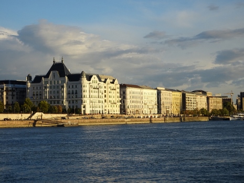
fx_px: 620
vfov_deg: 16.8
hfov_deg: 22.2
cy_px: 92
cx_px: 122
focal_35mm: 88
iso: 80
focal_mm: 14.99
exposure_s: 1/320
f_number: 5
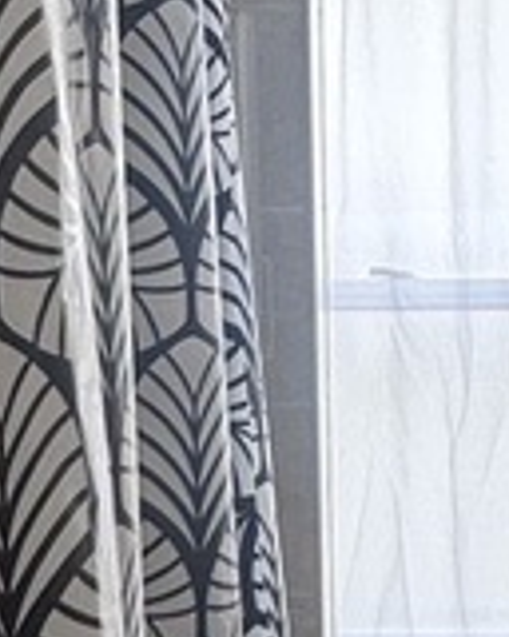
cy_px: 581
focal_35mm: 92
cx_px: 553
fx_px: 1732
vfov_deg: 20.4
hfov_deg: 16.2
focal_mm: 2.22
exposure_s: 1/99
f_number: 2.2
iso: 125
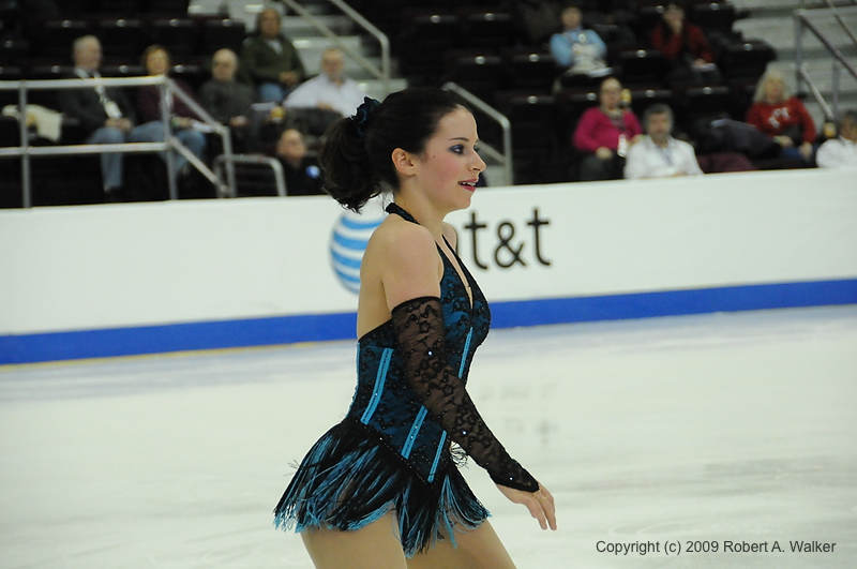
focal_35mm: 168
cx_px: 428
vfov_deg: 8.1
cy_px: 284
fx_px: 3994
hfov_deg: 12.2
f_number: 5.6
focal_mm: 112
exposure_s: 1/1000
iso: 3200
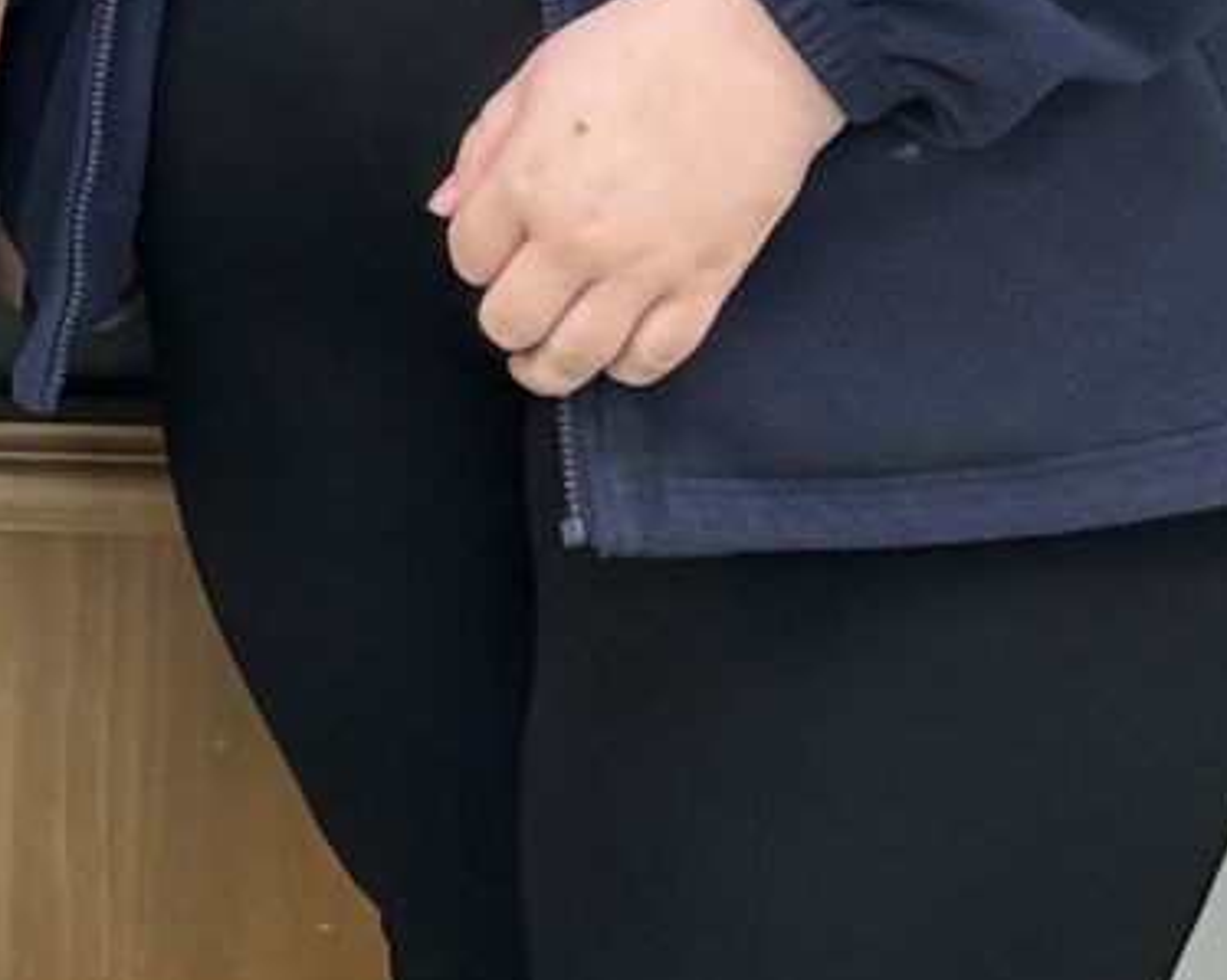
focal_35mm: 139
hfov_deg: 13.1
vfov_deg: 10.3
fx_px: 5046
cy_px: -911
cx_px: -643
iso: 100
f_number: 1.5
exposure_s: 1/50
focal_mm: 5.7
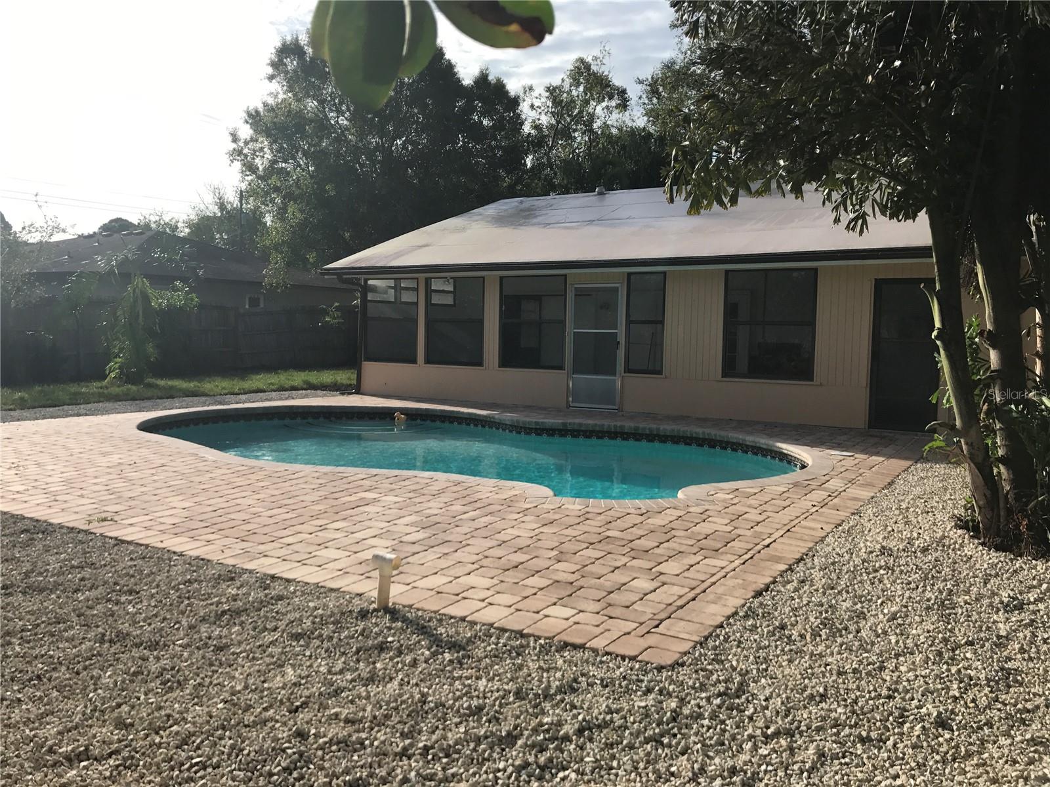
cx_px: 525
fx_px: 849
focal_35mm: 28
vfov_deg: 49.7
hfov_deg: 63.4
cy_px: 394
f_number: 1.8
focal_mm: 3.99
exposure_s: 1/3195
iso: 20
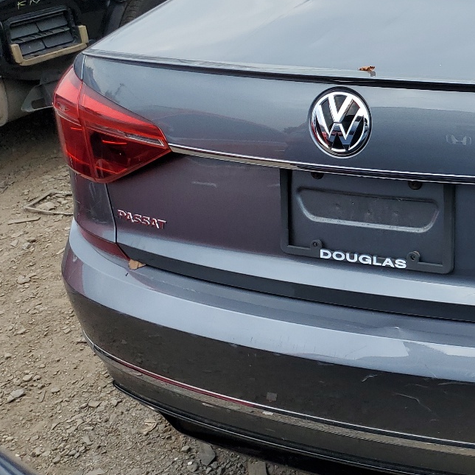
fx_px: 885
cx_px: 584
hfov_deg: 26.4
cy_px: 149
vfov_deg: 29.8
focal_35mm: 57
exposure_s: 1/1429
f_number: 1.5
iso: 50
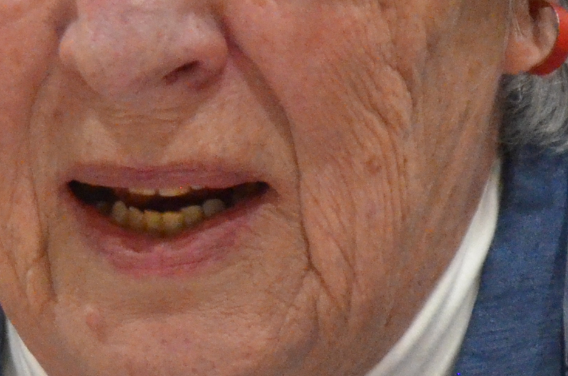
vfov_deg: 2.3
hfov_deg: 3.5
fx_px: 9334
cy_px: 287
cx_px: -200
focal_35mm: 593
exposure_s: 1/125
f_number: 4
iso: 3200
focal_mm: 75
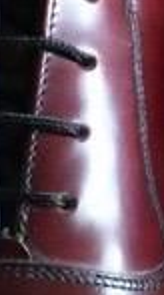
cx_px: 240
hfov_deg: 1.7
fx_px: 5524
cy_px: 212
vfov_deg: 3.0
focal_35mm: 710
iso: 3200
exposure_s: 1/60
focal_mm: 56
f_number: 4
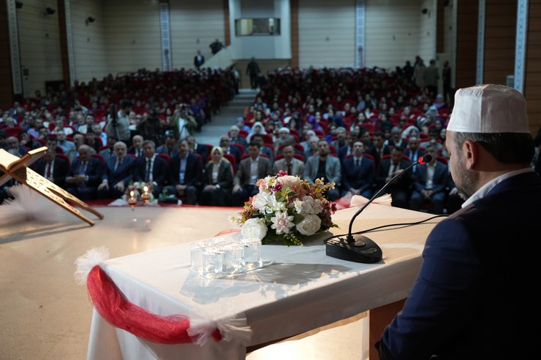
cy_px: 180
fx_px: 616
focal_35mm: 41
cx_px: 270
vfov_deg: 32.6
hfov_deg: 47.4
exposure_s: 1/160
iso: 3200
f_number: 4
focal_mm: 41
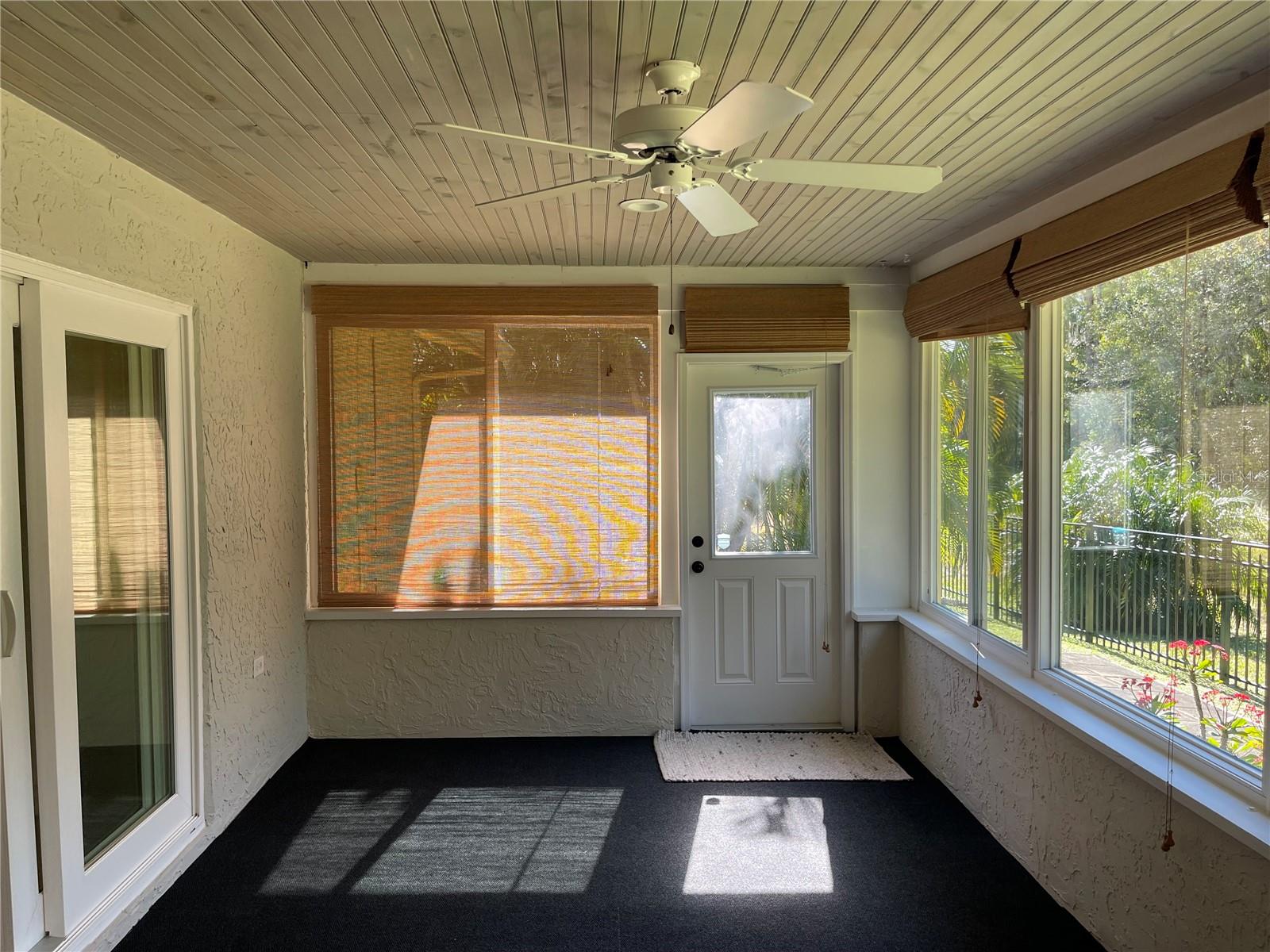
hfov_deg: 69.4
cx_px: 635
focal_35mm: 25
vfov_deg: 54.9
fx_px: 917
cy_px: 476
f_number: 1.6
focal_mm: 5.1
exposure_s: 1/126
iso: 32
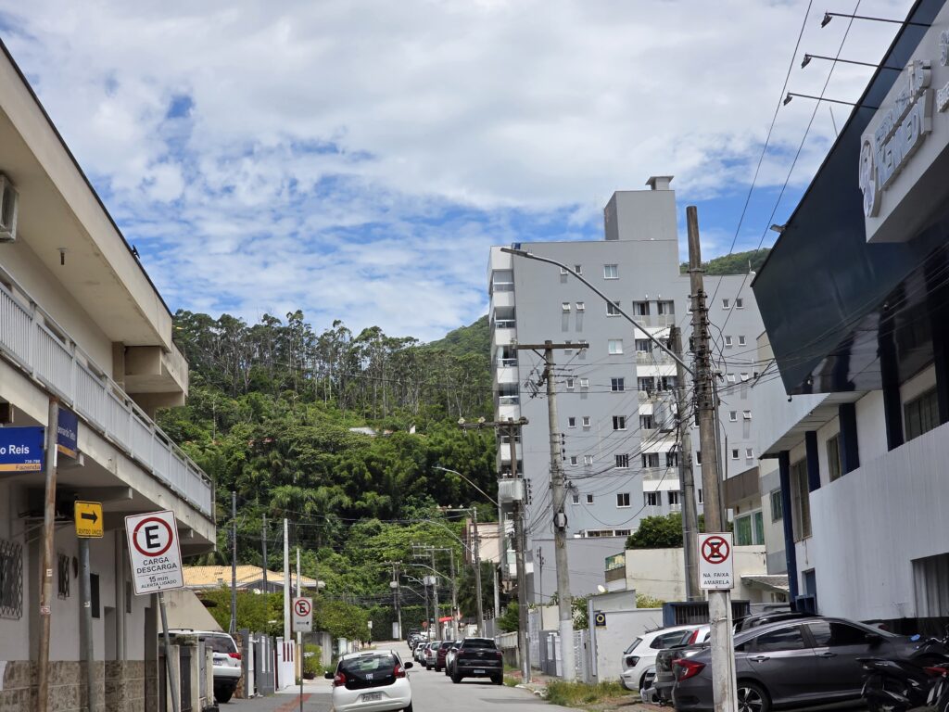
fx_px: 1892
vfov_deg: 21.3
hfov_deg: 28.2
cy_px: 356
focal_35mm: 69
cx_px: 474
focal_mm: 7.9
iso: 50
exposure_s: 1/3521
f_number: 2.4
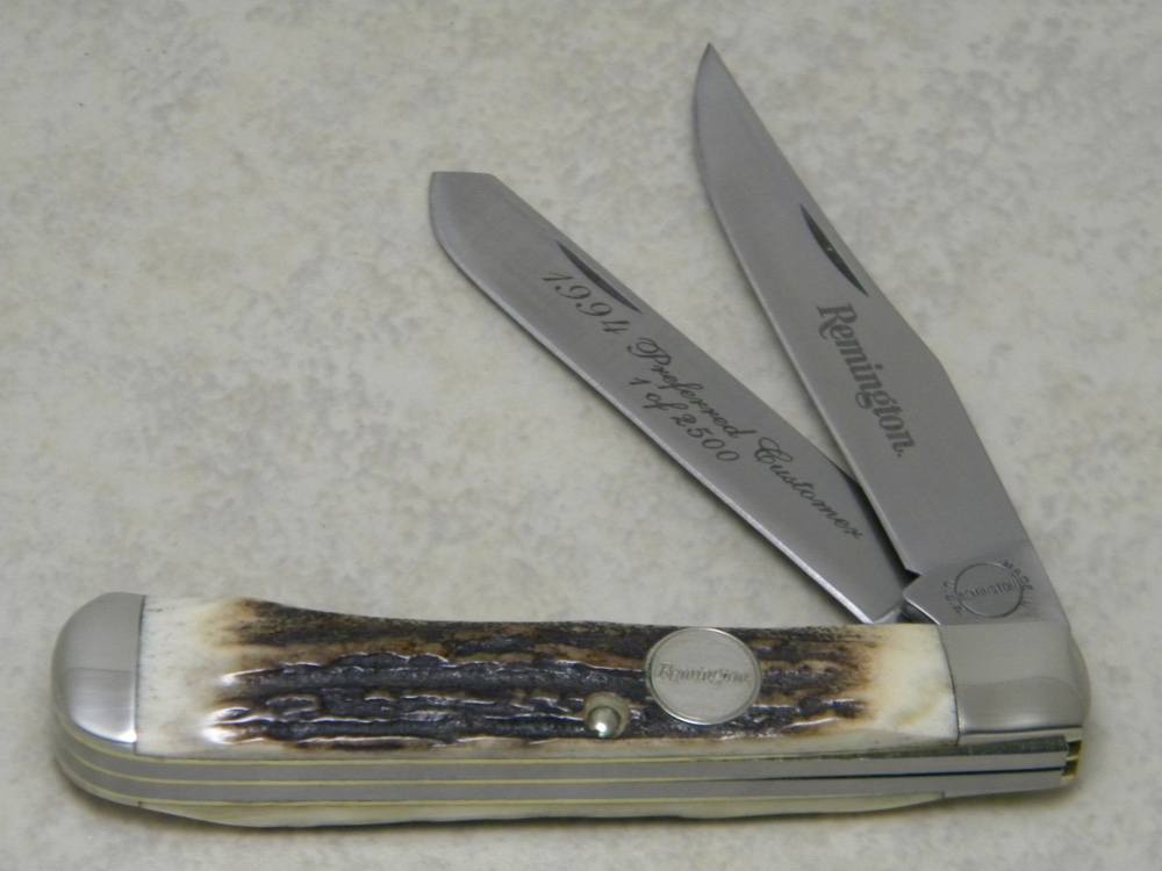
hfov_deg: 13.3
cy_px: 436
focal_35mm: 148
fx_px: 4968
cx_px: 581
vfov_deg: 10.0
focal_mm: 26.8
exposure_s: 1/23
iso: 400
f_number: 5
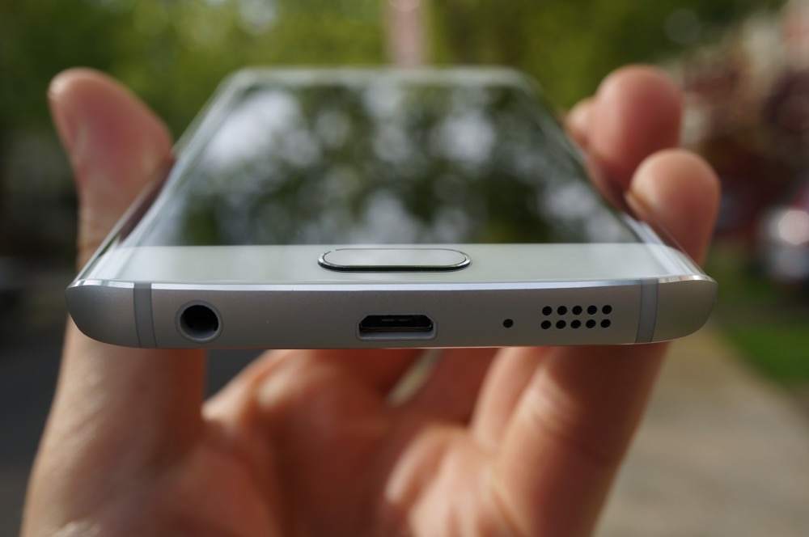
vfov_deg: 29.8
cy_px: 268
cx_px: 404
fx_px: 1010
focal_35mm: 45
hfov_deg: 43.7
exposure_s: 1/125
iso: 100
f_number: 8
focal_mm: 30
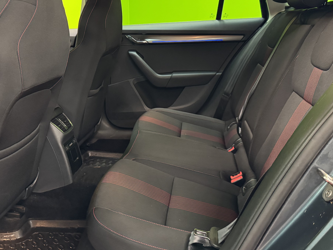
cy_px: 86
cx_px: 133
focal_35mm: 38
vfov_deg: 37.4
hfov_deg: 48.7
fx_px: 366
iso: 800
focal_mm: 6.76
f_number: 1.78
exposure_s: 1/50
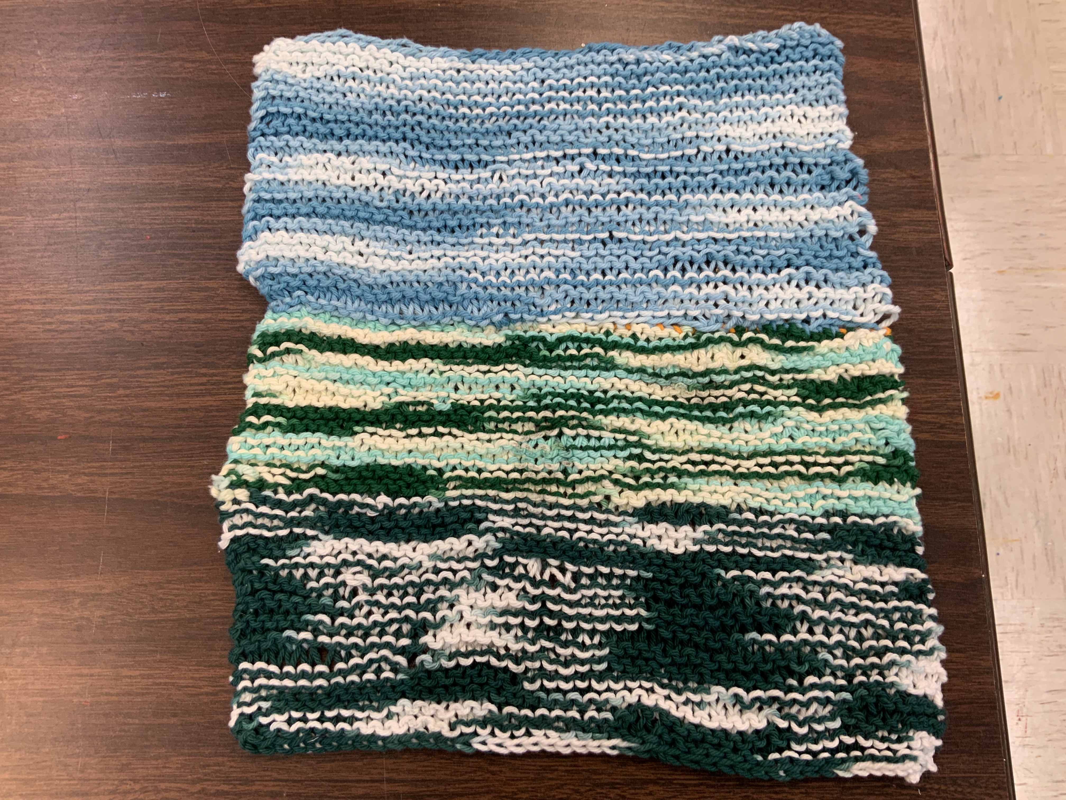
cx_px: 533
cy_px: 400
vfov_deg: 48.2
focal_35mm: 29
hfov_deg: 61.7
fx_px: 893
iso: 40
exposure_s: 1/60
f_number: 1.8
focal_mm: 3
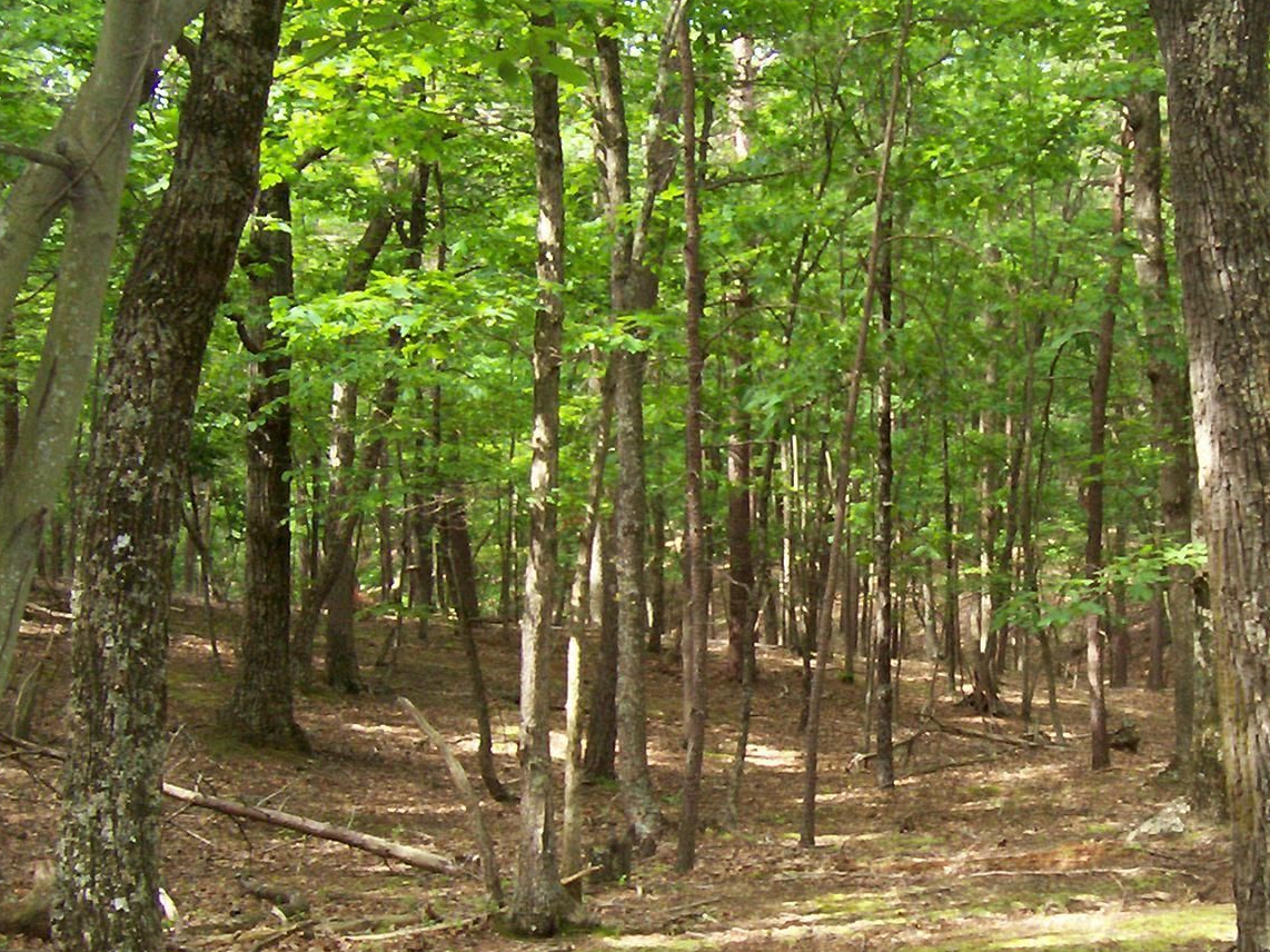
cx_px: 980
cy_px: 592
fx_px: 2238
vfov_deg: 24.0
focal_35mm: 61
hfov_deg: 31.0
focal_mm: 5.6
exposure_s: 1/112
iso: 140
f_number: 2.7
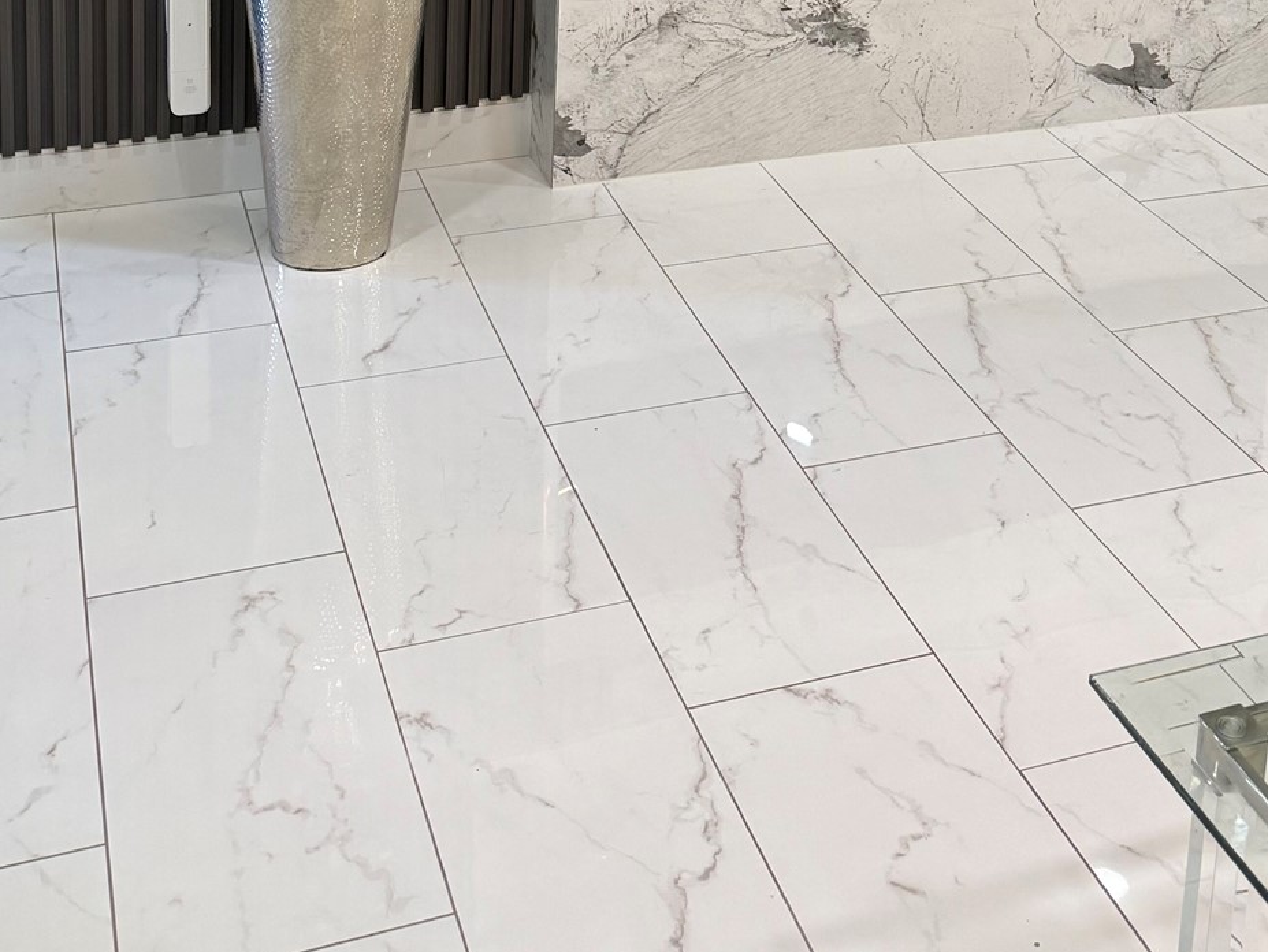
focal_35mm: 53
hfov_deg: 36.0
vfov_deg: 24.0
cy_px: -308
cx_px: 788
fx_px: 1942
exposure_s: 1/120
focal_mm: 6.76
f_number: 1.78
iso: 160
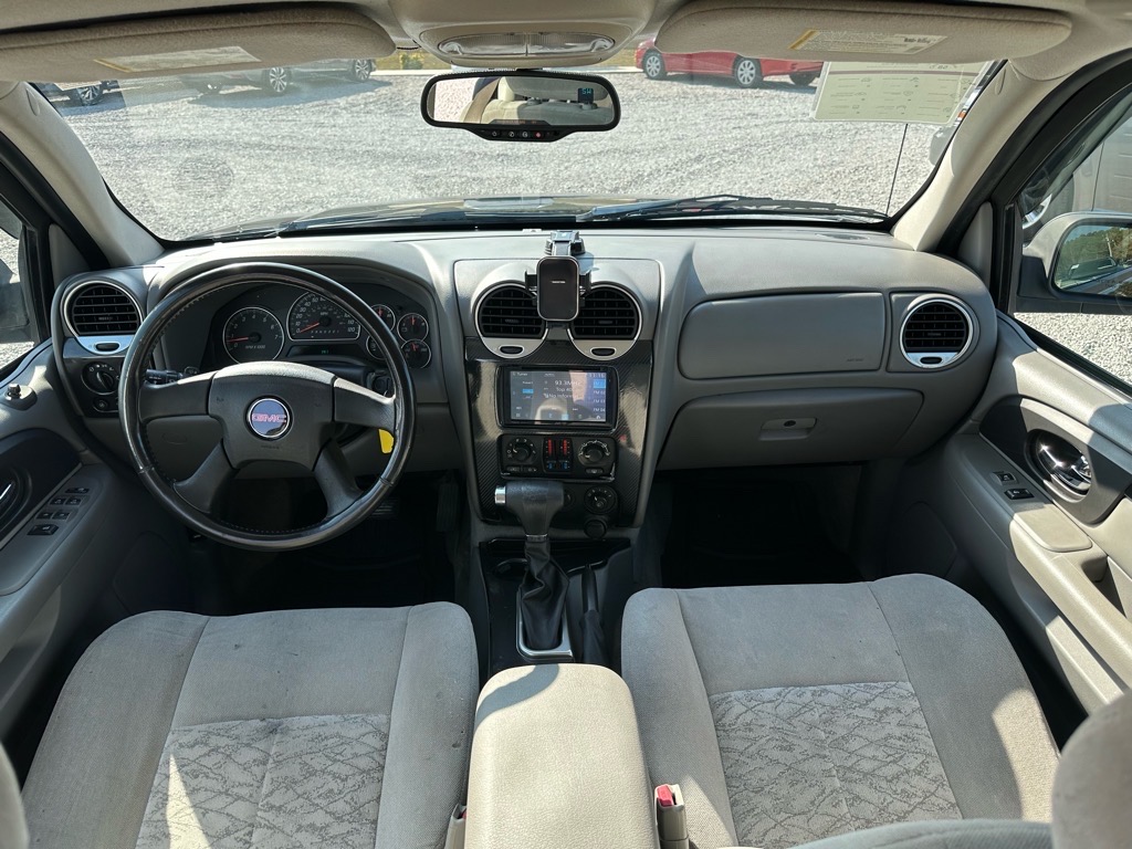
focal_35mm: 24
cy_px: 424
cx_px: 566
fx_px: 785
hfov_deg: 71.6
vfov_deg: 56.8
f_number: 1.78
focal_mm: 6.86
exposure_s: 1/779
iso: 80
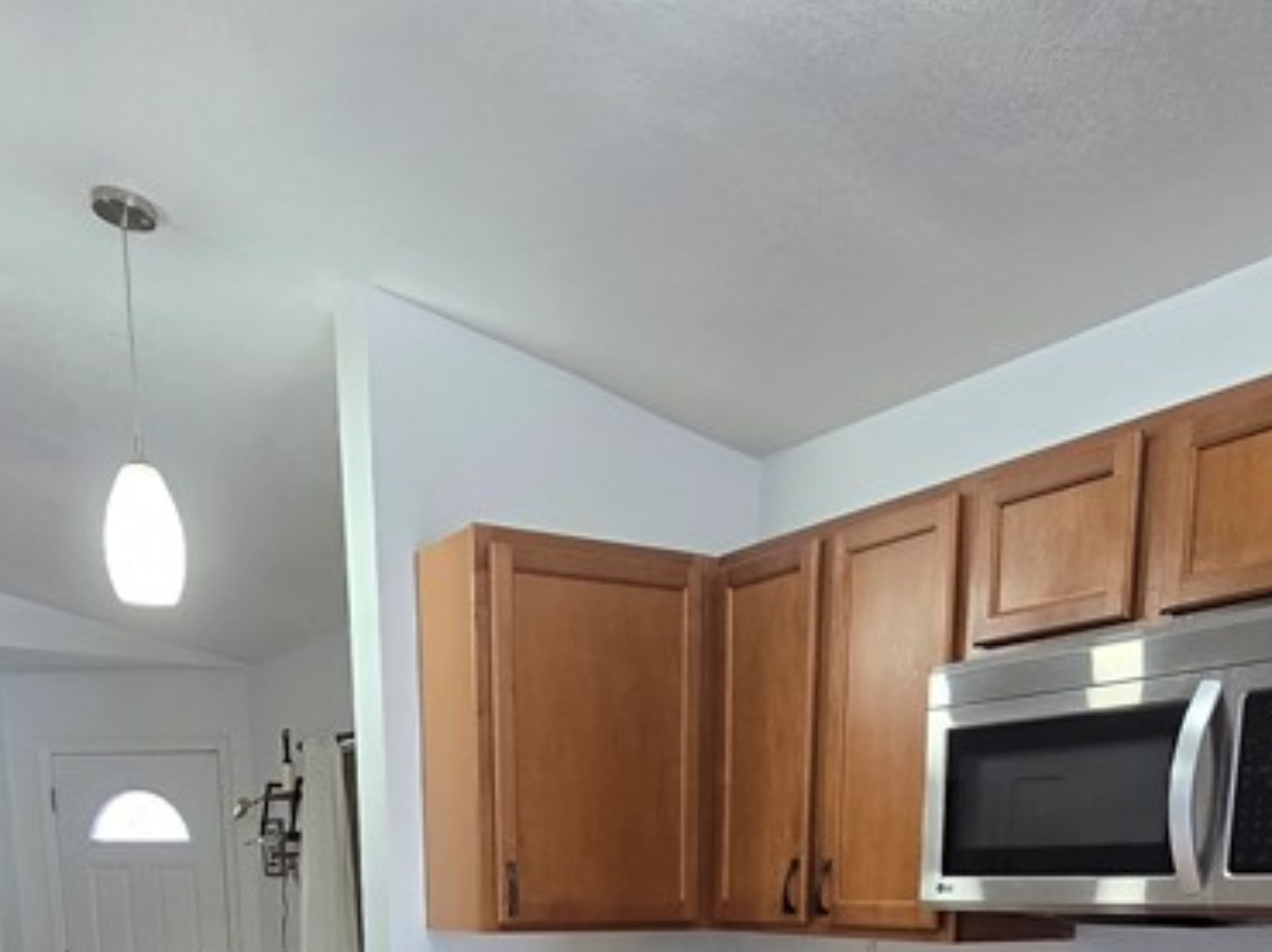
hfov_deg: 51.4
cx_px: 629
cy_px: 1248
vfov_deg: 30.7
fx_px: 1322
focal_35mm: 36
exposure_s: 1/60
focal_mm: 2.2
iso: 200
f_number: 2.2
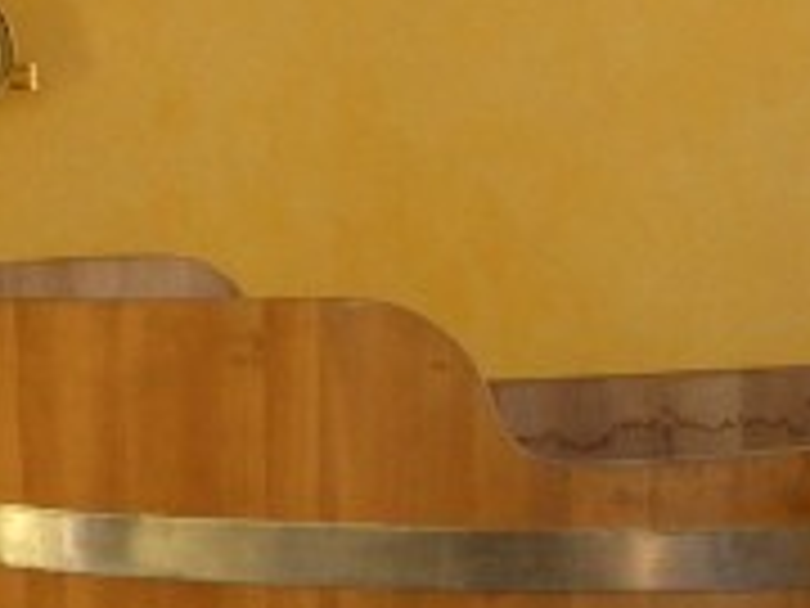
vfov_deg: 18.3
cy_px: 486
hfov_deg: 24.4
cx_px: 464
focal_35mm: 80
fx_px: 1872
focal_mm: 4.8
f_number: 4
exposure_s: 1/100
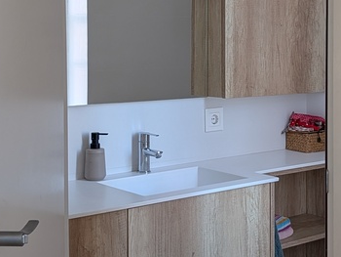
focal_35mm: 70
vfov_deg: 20.9
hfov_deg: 27.6
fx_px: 690
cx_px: 225
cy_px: 78
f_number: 1.68
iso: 17
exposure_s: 1/35.1
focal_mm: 6.9
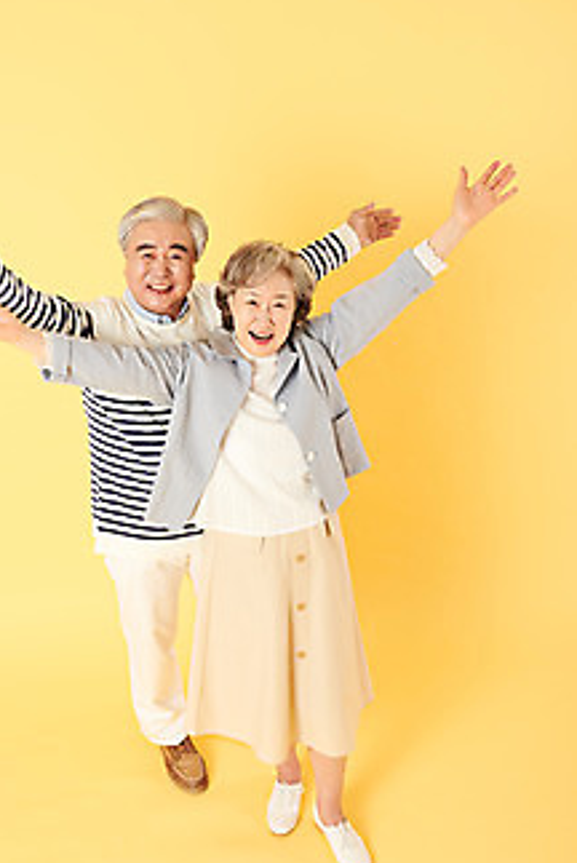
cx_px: 223
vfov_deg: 41.9
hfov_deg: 28.6
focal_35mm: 47
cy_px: 409
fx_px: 1127
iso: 100
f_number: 10
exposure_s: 1/125
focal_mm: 38
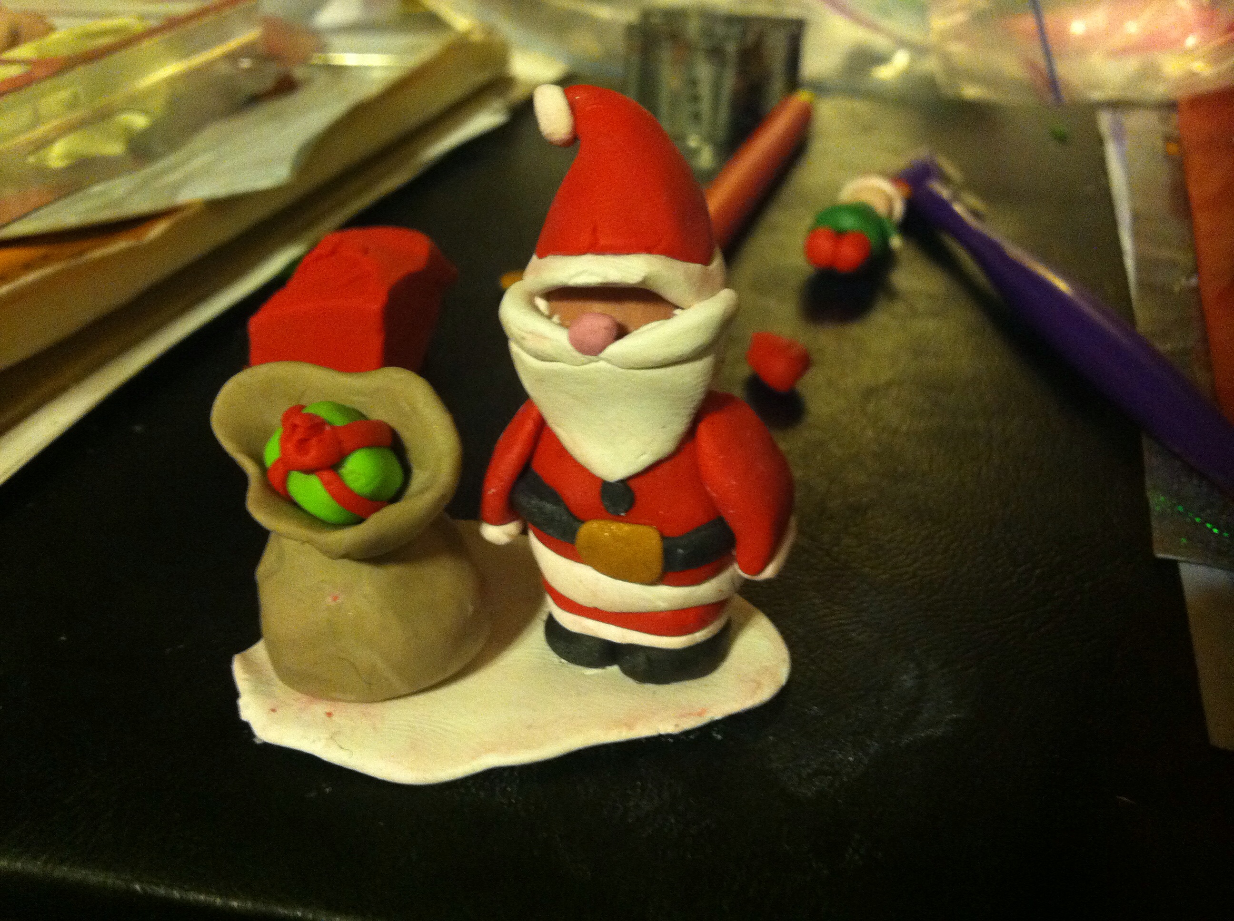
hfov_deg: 52.7
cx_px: 617
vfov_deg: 40.6
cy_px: 460
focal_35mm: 35
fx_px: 1246
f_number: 2.8
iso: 500
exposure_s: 1/15
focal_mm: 3.85
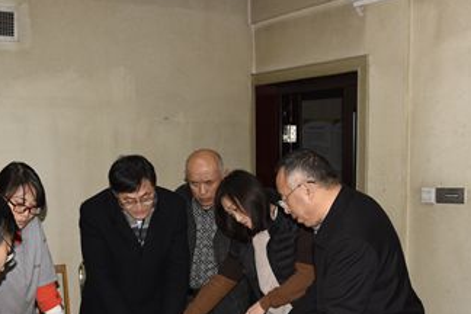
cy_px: 239
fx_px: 667
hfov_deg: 38.7
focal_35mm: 51
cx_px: 182
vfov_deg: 26.1
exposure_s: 1/60
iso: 400
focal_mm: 30
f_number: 5
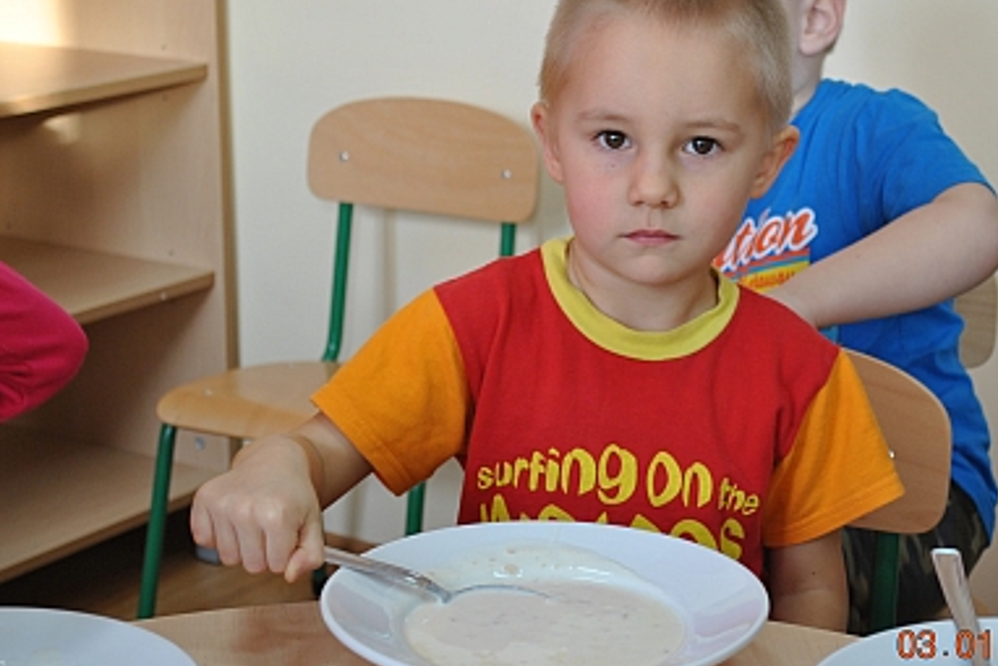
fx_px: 2302
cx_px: 585
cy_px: 289
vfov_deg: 16.5
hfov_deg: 24.4
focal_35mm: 83
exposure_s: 1/30
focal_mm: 44
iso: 280
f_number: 5.3
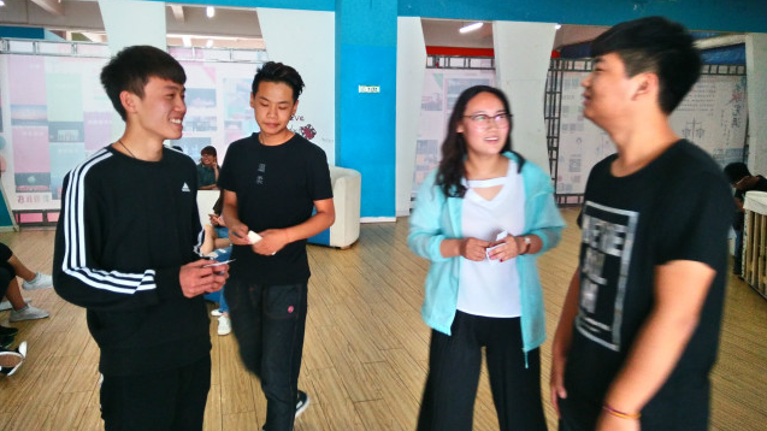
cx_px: 383
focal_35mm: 23
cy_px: 188
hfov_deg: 78.7
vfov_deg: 49.4
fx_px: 468
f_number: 2.2
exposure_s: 1/33.3
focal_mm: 3.66
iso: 161
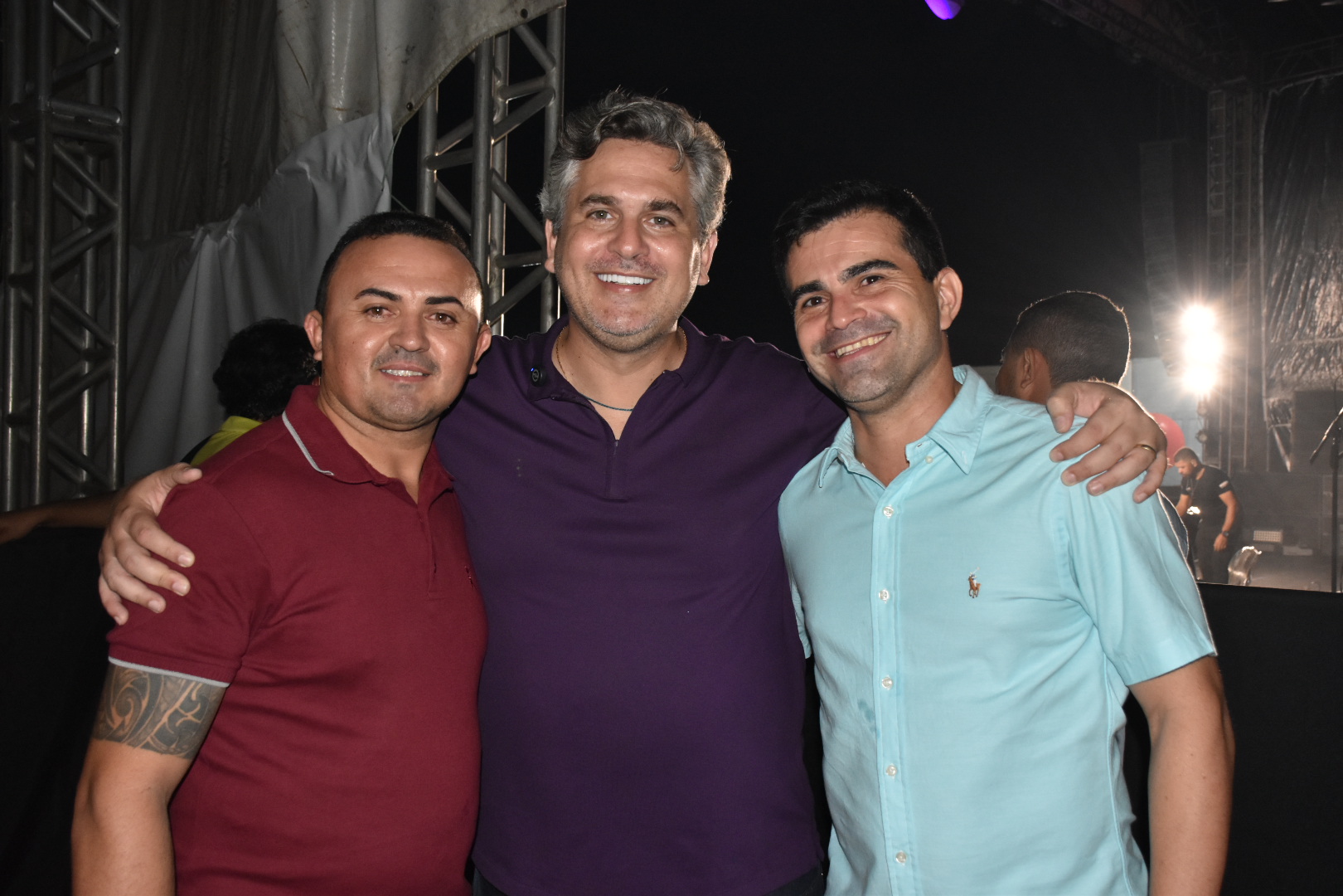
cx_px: 672
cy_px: 448
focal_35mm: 34
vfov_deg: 38.4
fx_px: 1287
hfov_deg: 55.1
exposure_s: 1/100
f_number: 5.6
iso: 1600
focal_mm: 23
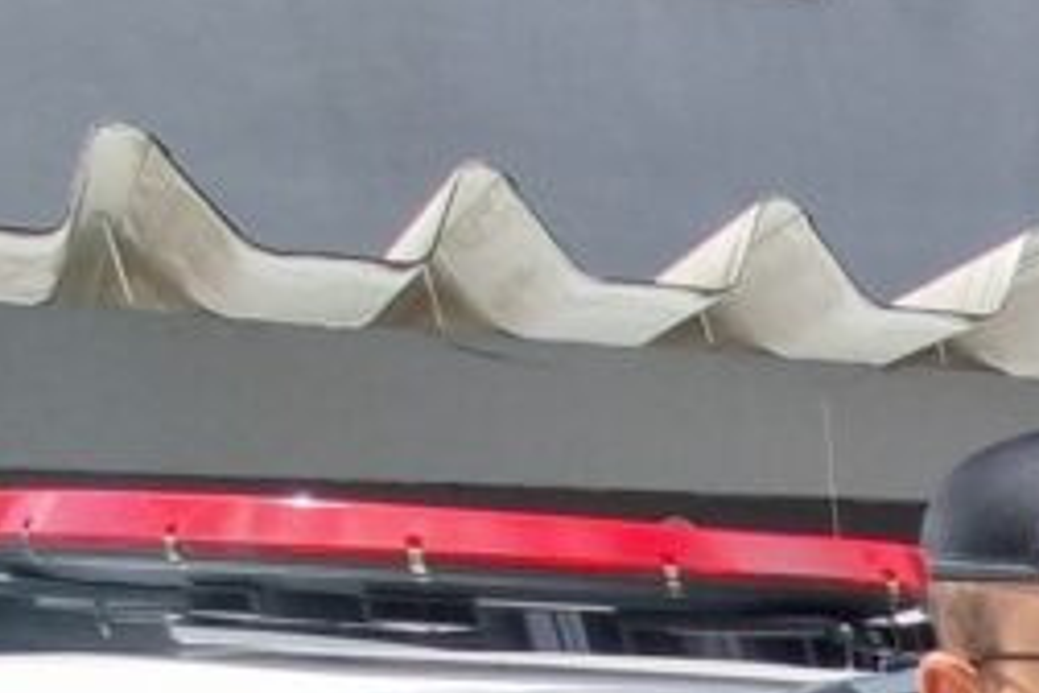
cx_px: 2144
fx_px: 1934
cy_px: 1584
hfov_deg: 18.2
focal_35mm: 67
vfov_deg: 14.6
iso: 50
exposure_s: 1/976
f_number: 2.2
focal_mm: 2.2
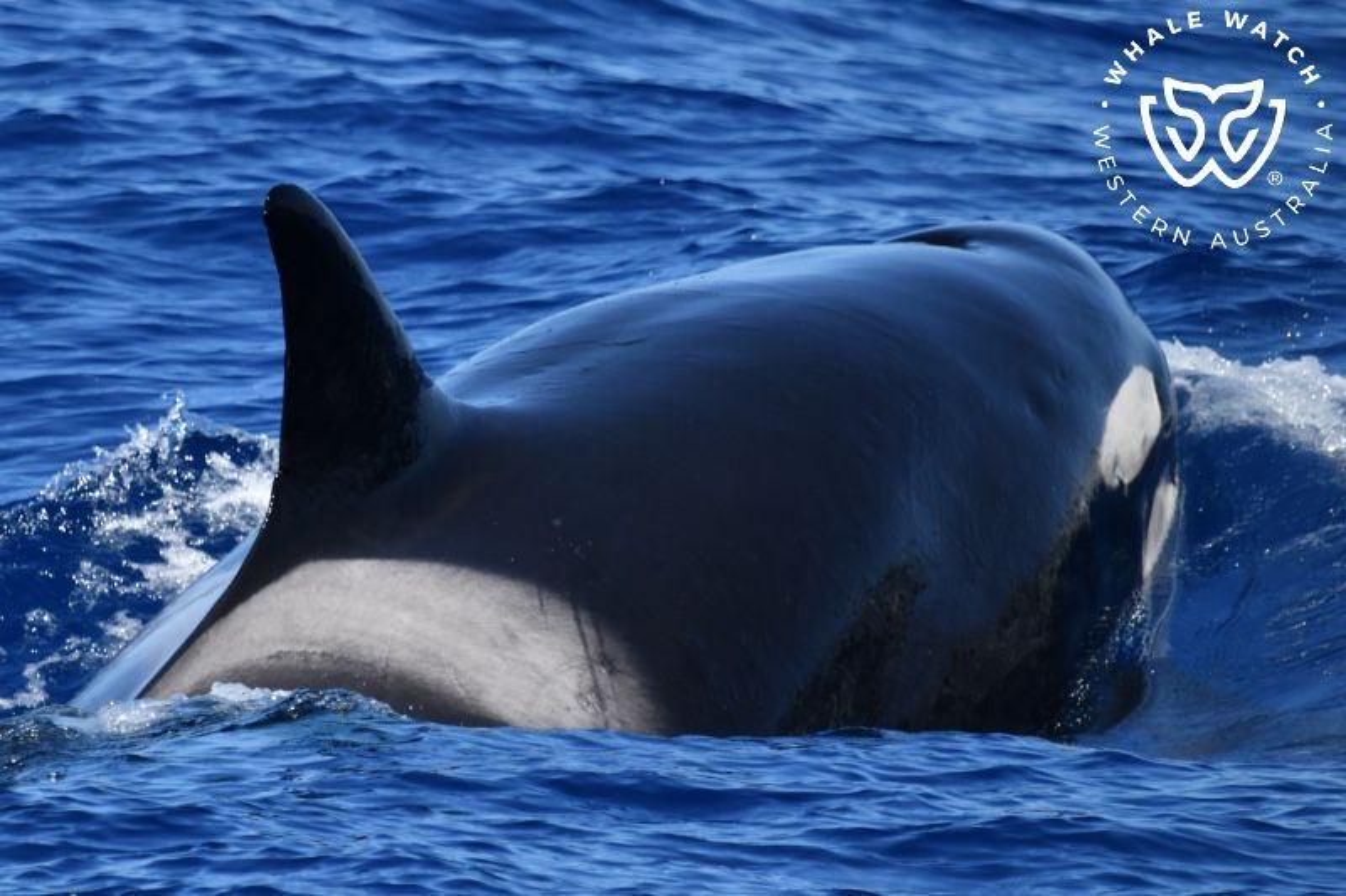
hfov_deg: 3.4
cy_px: 448
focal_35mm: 600
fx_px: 22427
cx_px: 673
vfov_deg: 2.3
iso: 1400
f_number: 6.3
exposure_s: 1/8000
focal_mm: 600
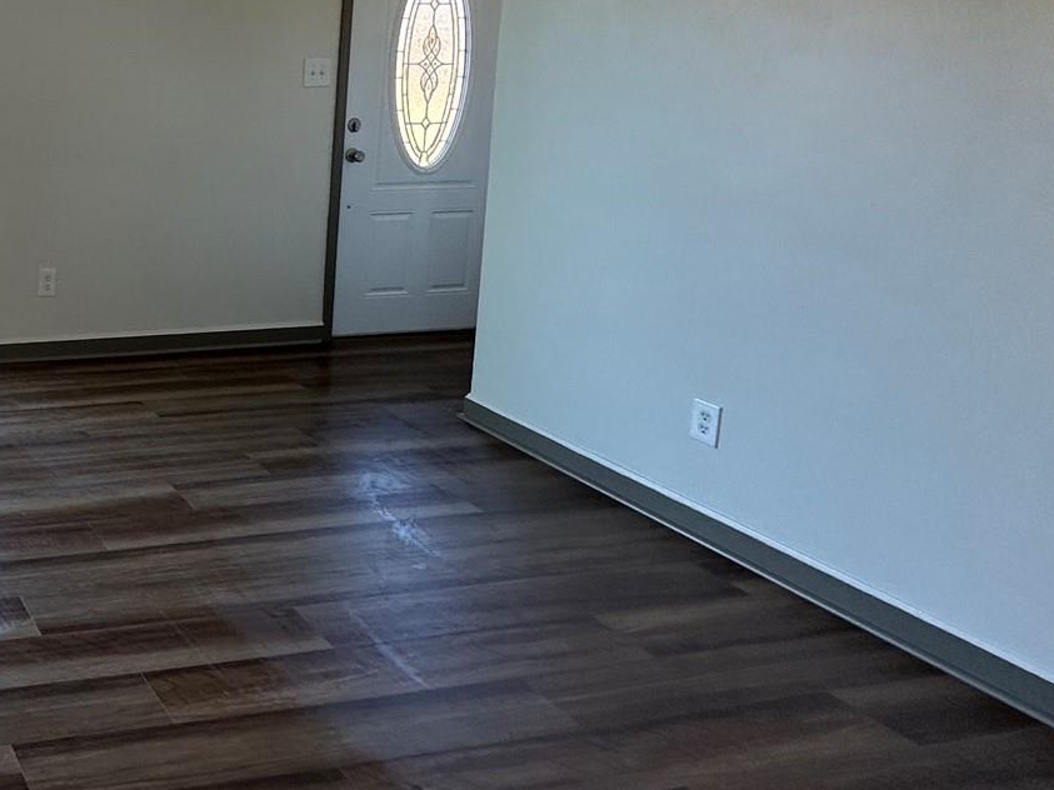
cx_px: -113
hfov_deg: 42.2
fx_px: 1035
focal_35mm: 34
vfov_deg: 40.2
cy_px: 169
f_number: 2.2
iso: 80
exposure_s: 1/99
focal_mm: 2.22
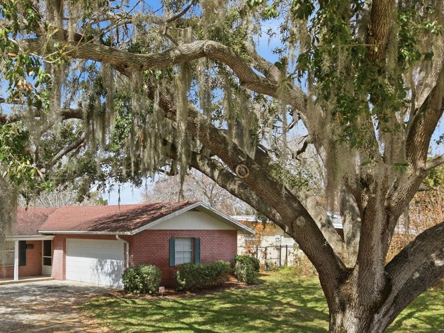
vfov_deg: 34.0
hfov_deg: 43.4
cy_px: 228
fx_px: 539
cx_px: 112
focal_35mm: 42
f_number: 1.8
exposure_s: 1/120
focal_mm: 8.7
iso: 150
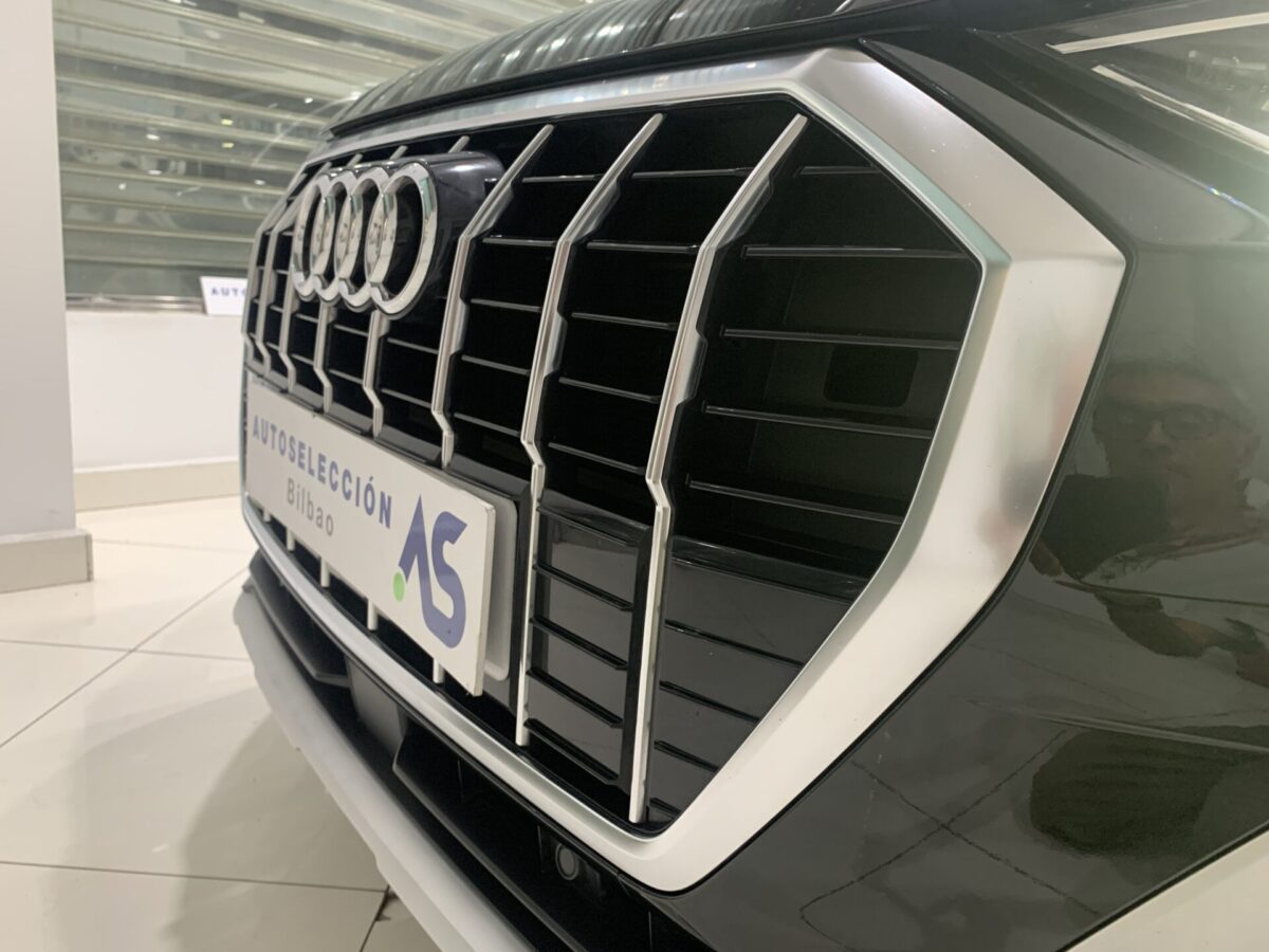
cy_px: 476
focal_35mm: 26
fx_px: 953
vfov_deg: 53.1
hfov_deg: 67.3
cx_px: 634
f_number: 1.8
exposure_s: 1/51
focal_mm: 4.25
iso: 200
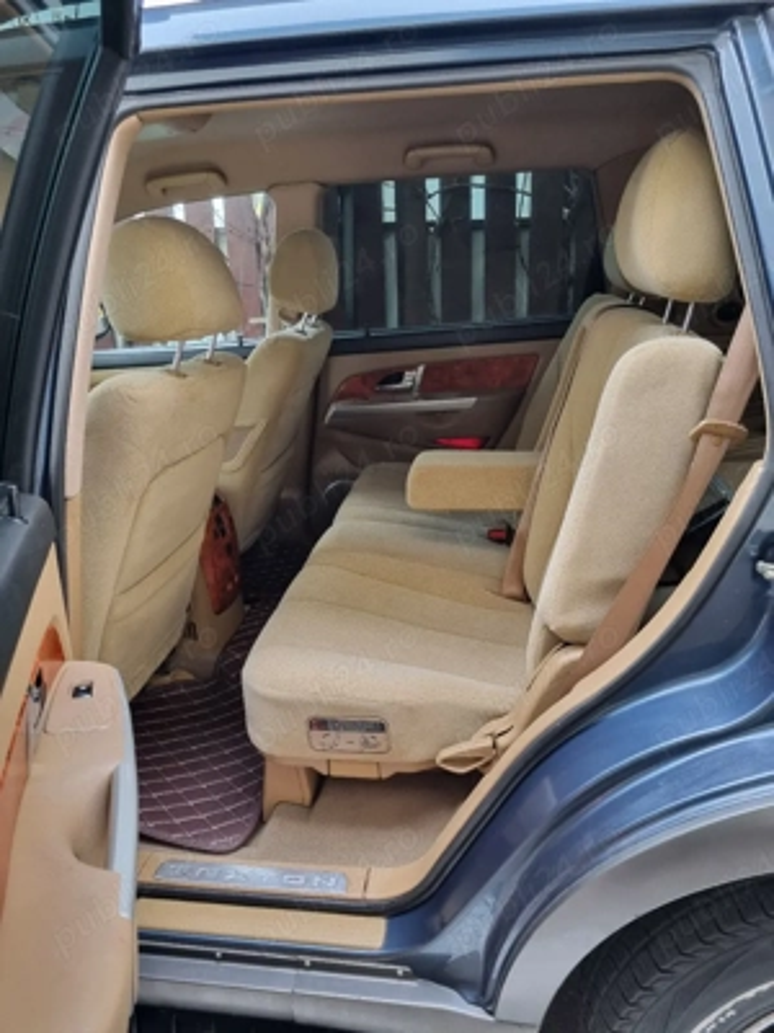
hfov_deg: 53.1
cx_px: 387
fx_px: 775
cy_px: 516
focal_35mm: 26
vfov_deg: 67.3
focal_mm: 5.4
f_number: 1.8
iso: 250
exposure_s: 1/100
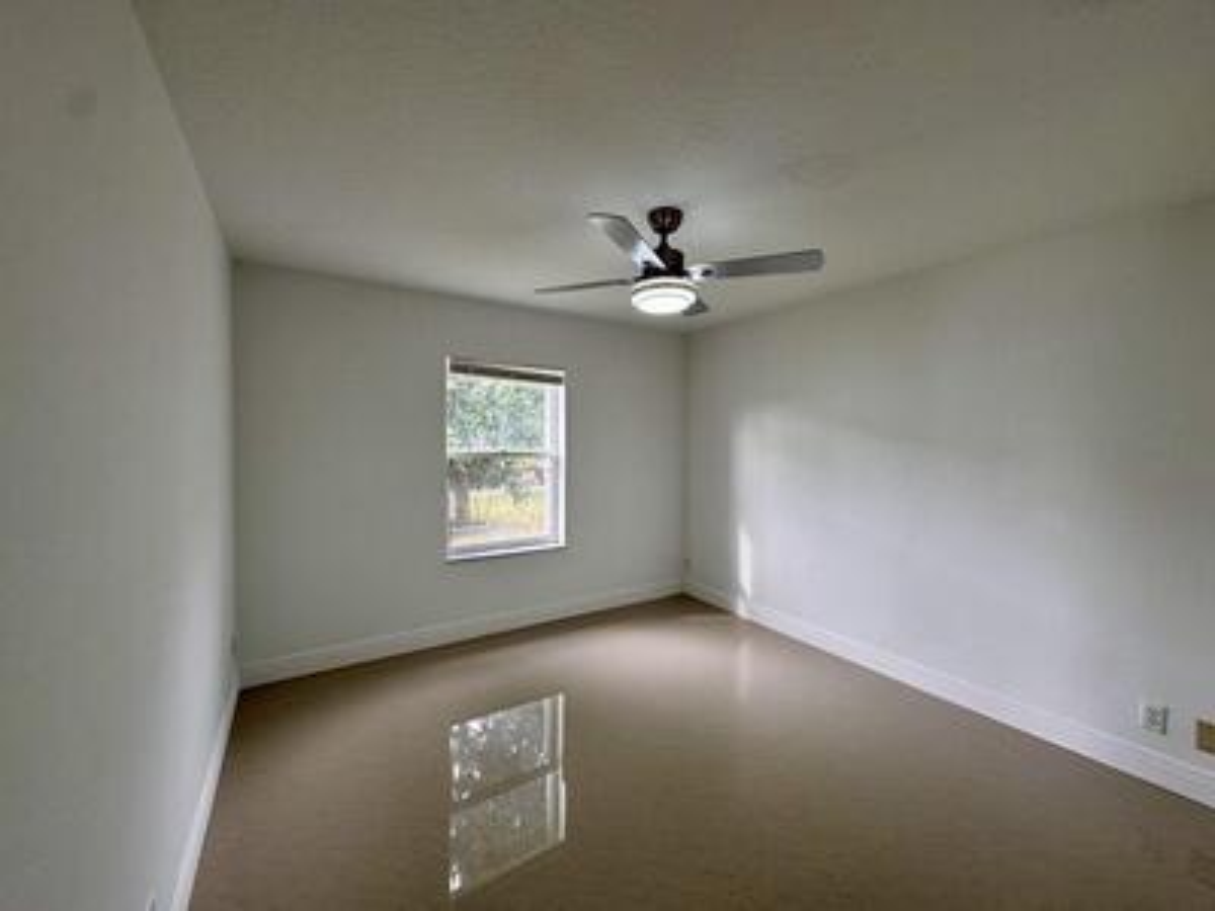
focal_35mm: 14
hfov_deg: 102.1
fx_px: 491
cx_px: 608
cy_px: 456
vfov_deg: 85.7
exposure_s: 1/120
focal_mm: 2.22
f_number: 2.2
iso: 125
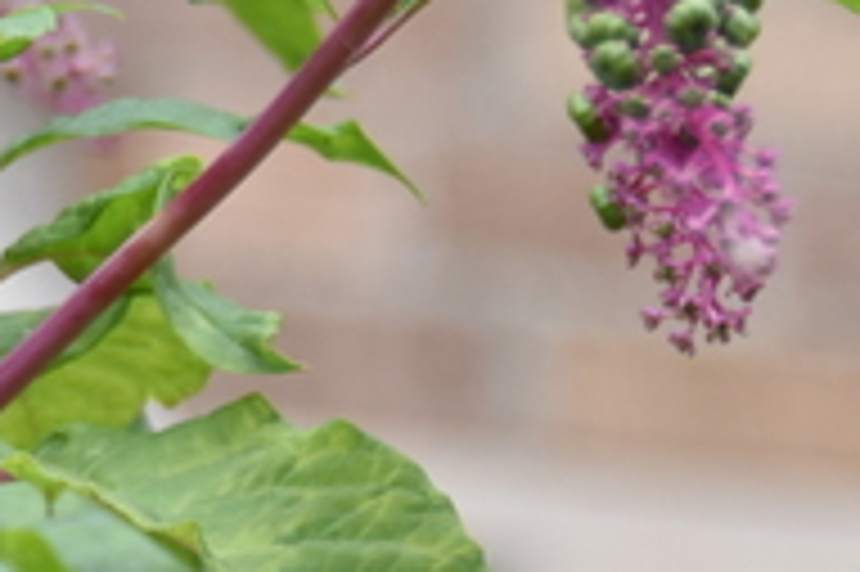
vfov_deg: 1.4
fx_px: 24035
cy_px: 703
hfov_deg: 2.0
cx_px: 275
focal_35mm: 1007
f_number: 5.6
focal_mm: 150
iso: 220
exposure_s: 1/320
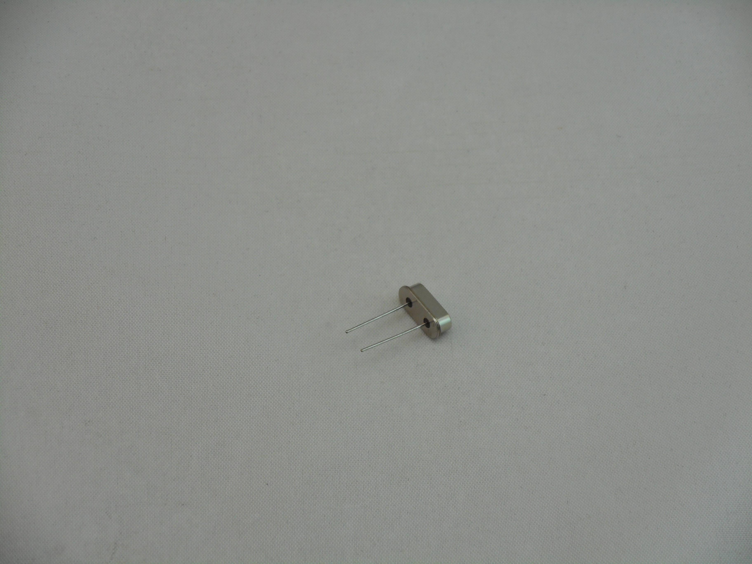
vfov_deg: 14.5
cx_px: 376
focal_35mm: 102
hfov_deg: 19.3
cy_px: 282
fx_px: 2216
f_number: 5.8
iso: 100
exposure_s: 1/60
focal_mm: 18.2
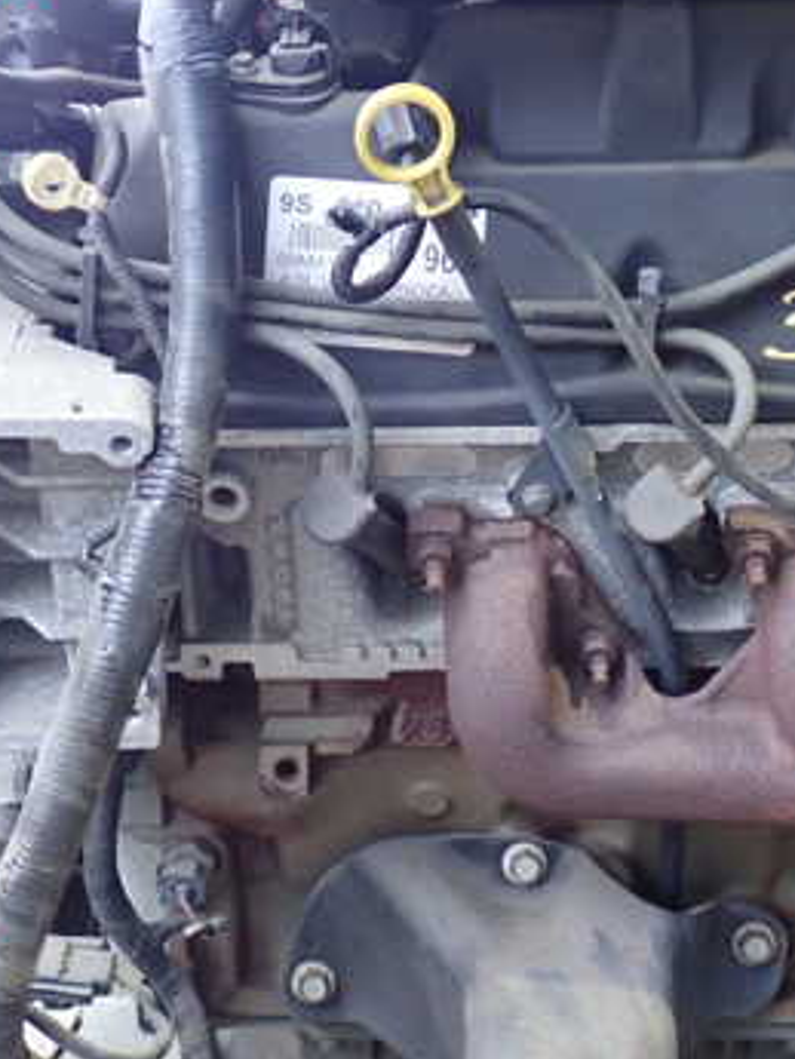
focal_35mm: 66
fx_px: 2020
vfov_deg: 29.3
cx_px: 390
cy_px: 626
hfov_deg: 22.3
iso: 800
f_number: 2.7
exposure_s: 1/30
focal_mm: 6.83
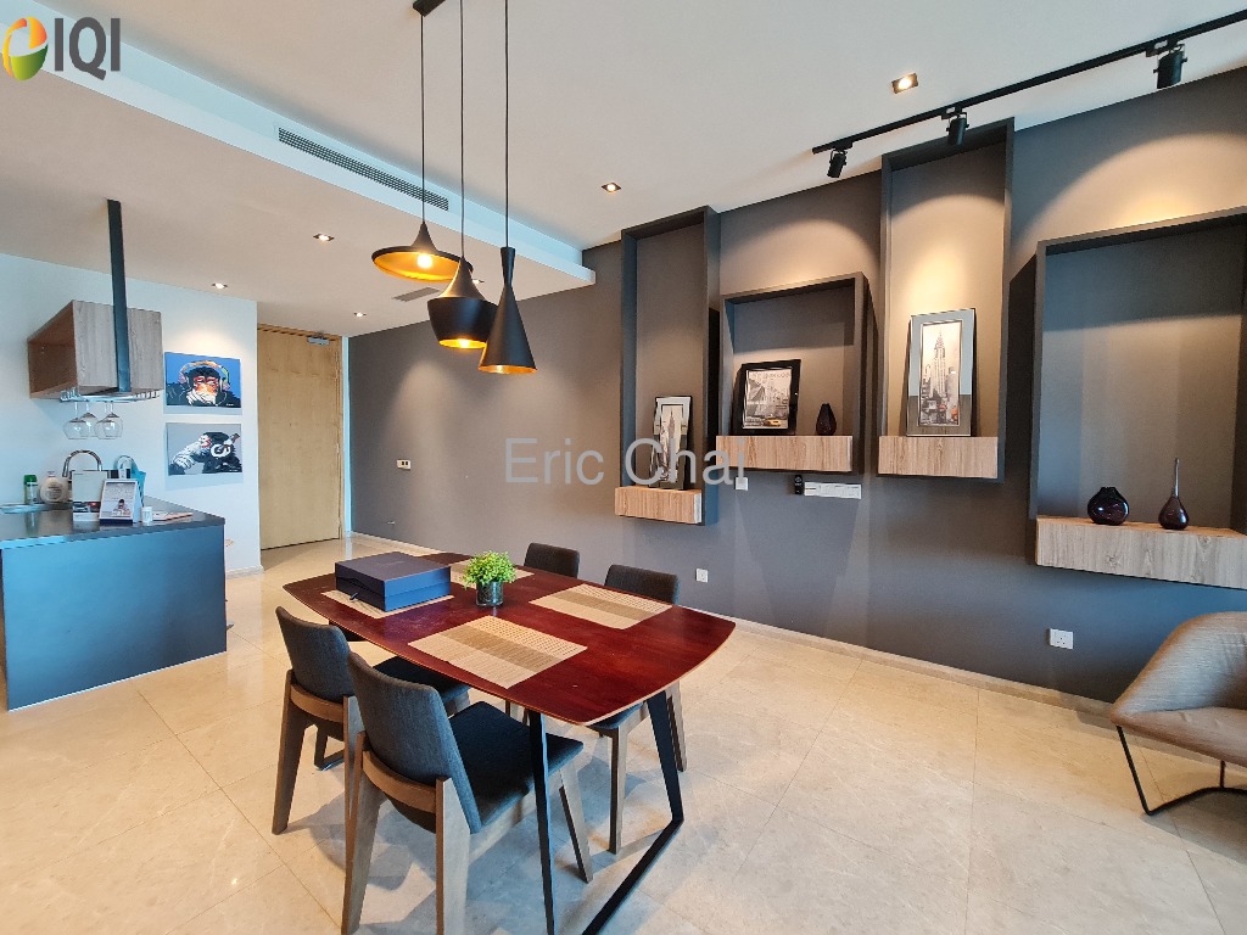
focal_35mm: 13
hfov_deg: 106.2
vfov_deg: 89.9
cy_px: 468
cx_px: 624
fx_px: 468
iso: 320
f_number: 2.2
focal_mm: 2.2
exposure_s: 1/50
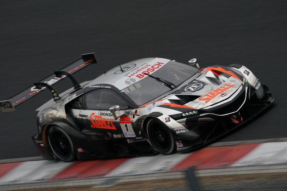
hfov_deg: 5.1
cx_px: 143
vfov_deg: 3.4
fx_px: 3244
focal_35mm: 407
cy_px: 94
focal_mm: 400
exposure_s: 1/250
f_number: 10
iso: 320
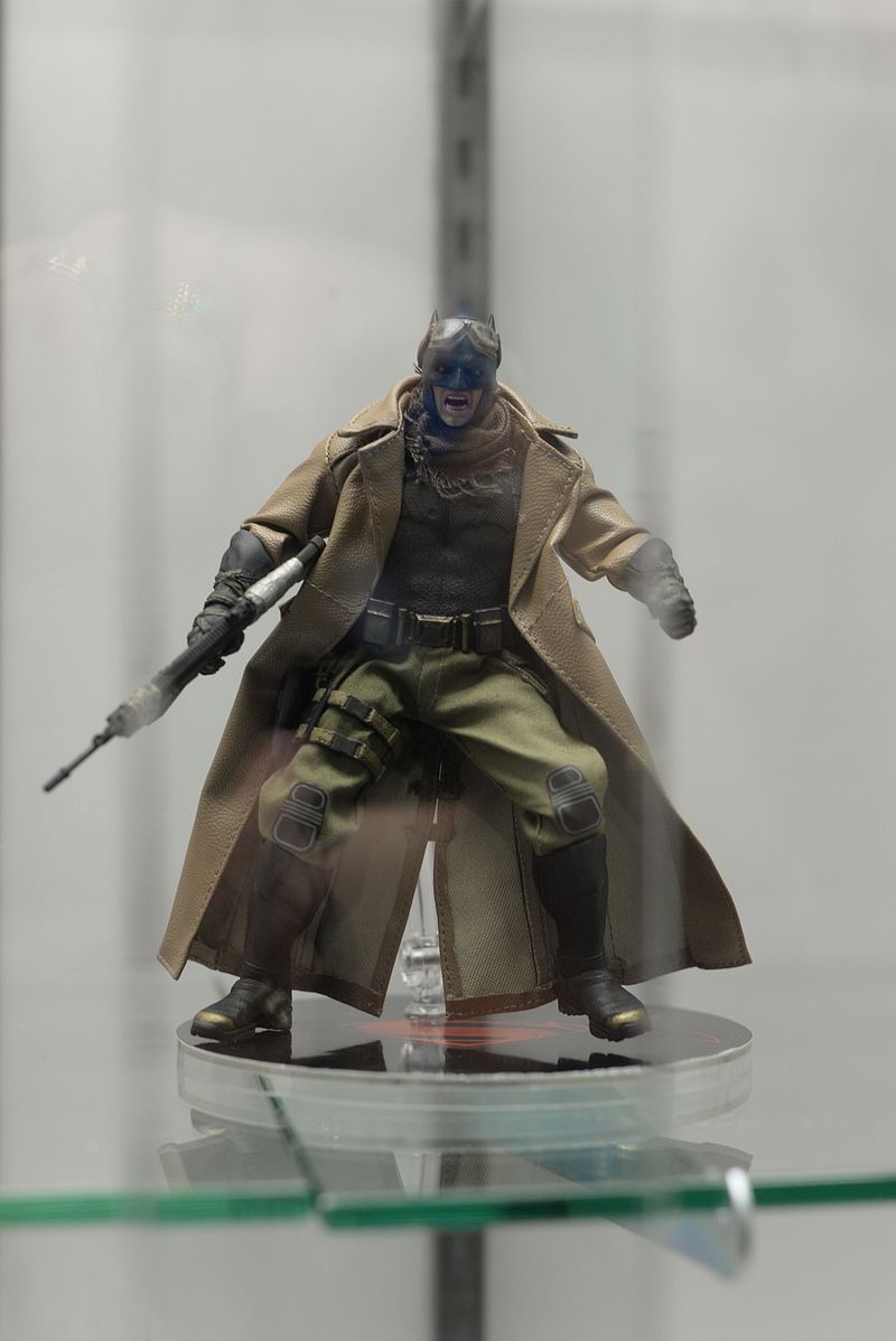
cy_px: 670
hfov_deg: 27.0
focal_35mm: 50
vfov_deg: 39.6
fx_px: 1864
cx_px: 448
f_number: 4
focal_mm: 50
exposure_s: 1/125
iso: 1600
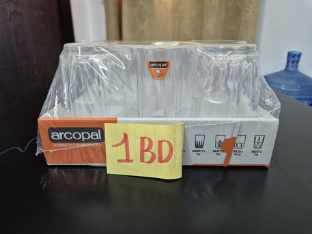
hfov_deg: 73.9
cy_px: 117
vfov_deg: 58.9
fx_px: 207
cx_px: 156
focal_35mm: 23
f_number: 1.8
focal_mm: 5.4
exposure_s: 1/100
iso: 800
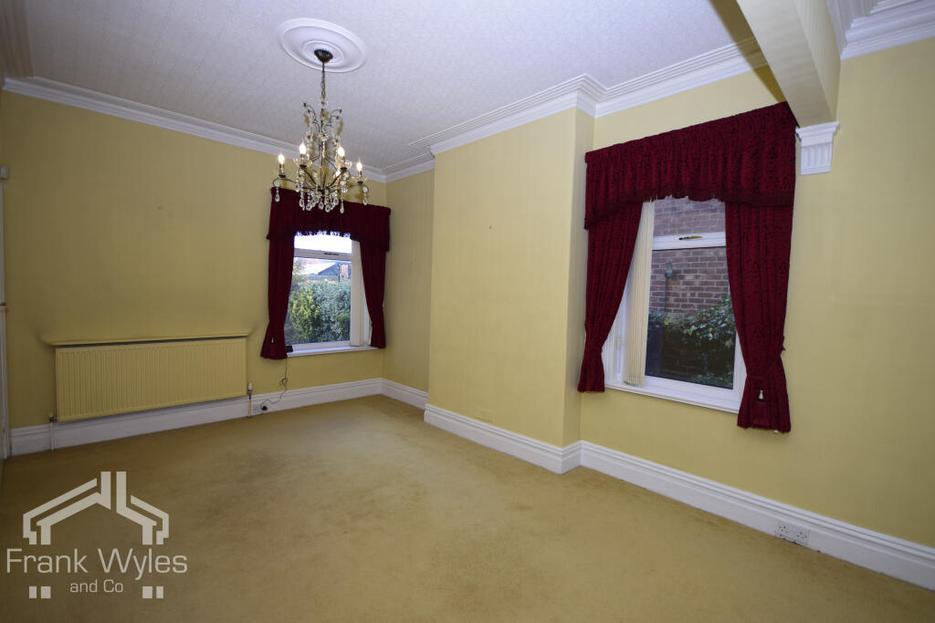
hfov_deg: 100.4
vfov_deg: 77.3
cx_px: 468
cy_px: 312
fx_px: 390
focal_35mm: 15
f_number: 4
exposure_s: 1/160
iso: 400
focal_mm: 10
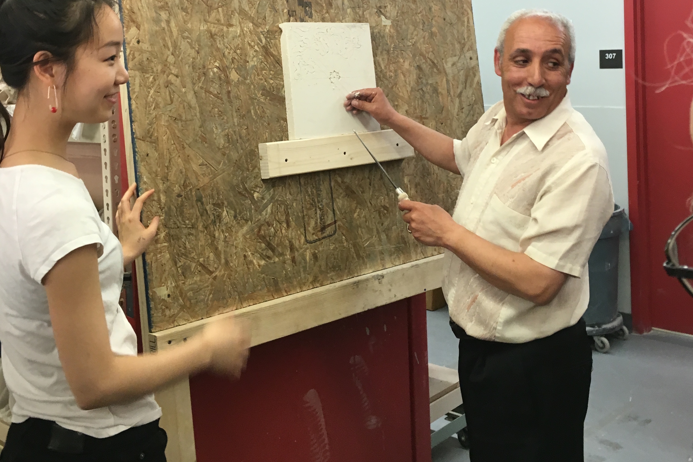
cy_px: 86
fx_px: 789
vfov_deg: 31.7
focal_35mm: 41
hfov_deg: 47.4
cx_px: 350
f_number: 2.2
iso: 80
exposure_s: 1/30
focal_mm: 4.15
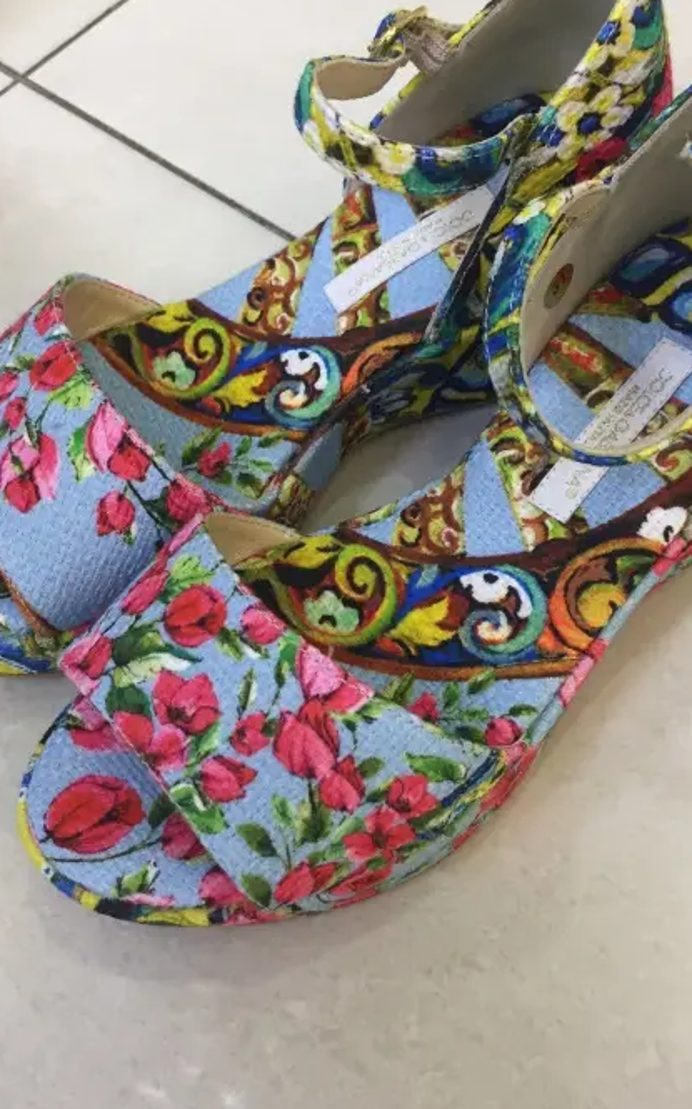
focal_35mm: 37
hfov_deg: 34.4
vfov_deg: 52.8
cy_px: 577
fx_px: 1118
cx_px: 362
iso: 100
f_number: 2.2
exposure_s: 1/33
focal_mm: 4.15
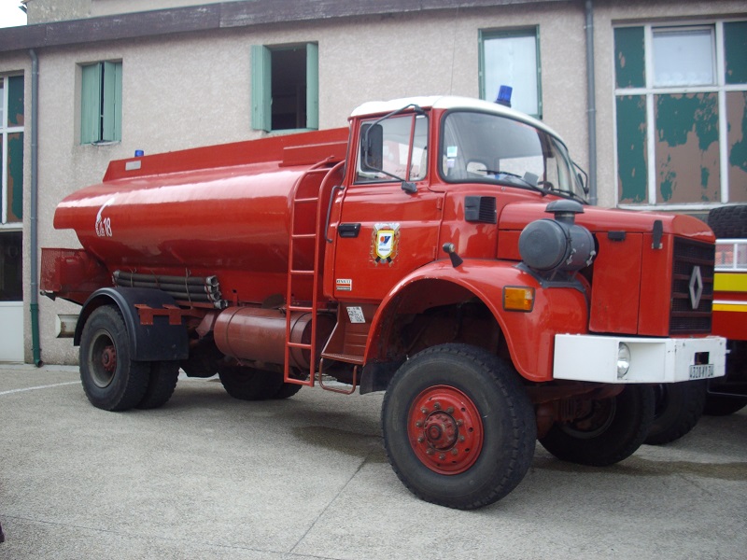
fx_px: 798
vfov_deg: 38.7
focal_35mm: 37
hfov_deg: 50.1
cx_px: 374
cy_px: 280
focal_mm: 6.2
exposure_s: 1/160
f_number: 2.8
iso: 80
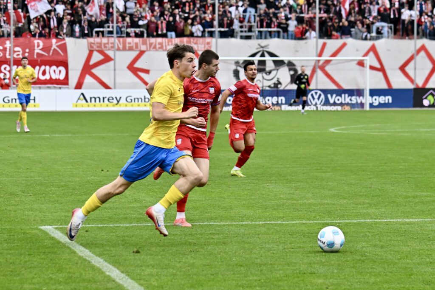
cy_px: 145
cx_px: 218
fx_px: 1511
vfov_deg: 11.0
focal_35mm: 125
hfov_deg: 16.4
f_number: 4.8
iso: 2000
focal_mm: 125
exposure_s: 1/1600
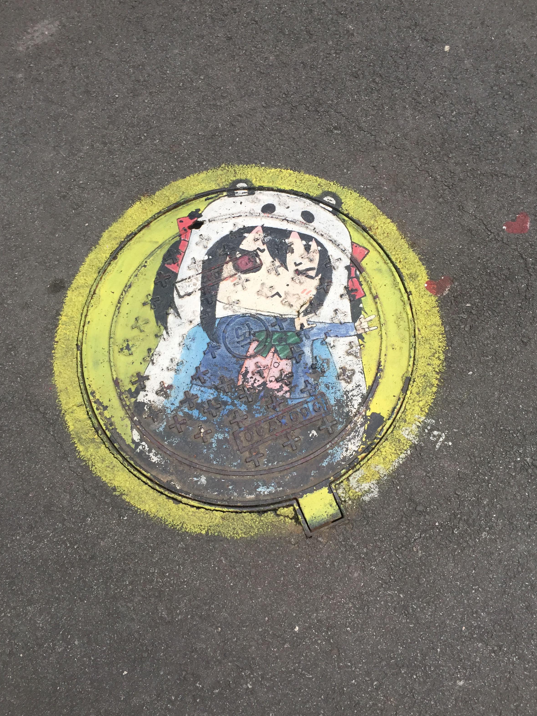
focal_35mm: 30
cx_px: 268
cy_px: 366
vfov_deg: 60.0
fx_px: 621
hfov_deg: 46.8
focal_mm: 4.15
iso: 32
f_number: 2.2
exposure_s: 1/33
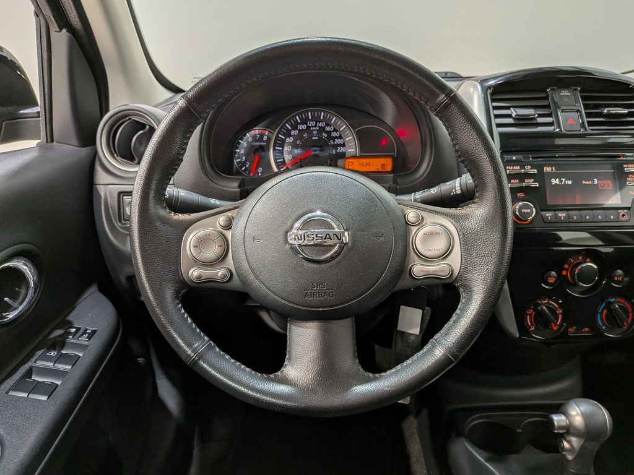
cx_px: 317
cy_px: 238
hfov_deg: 71.6
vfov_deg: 56.8
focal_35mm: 24
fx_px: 440
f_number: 1.7
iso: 27
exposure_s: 1/139
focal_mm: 4.53
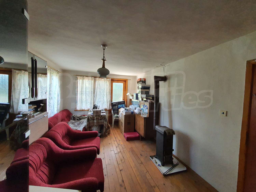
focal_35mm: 13
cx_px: 128
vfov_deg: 89.9
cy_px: 96
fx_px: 96
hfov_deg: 106.2
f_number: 2.2
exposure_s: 1/60
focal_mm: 1.8
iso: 200
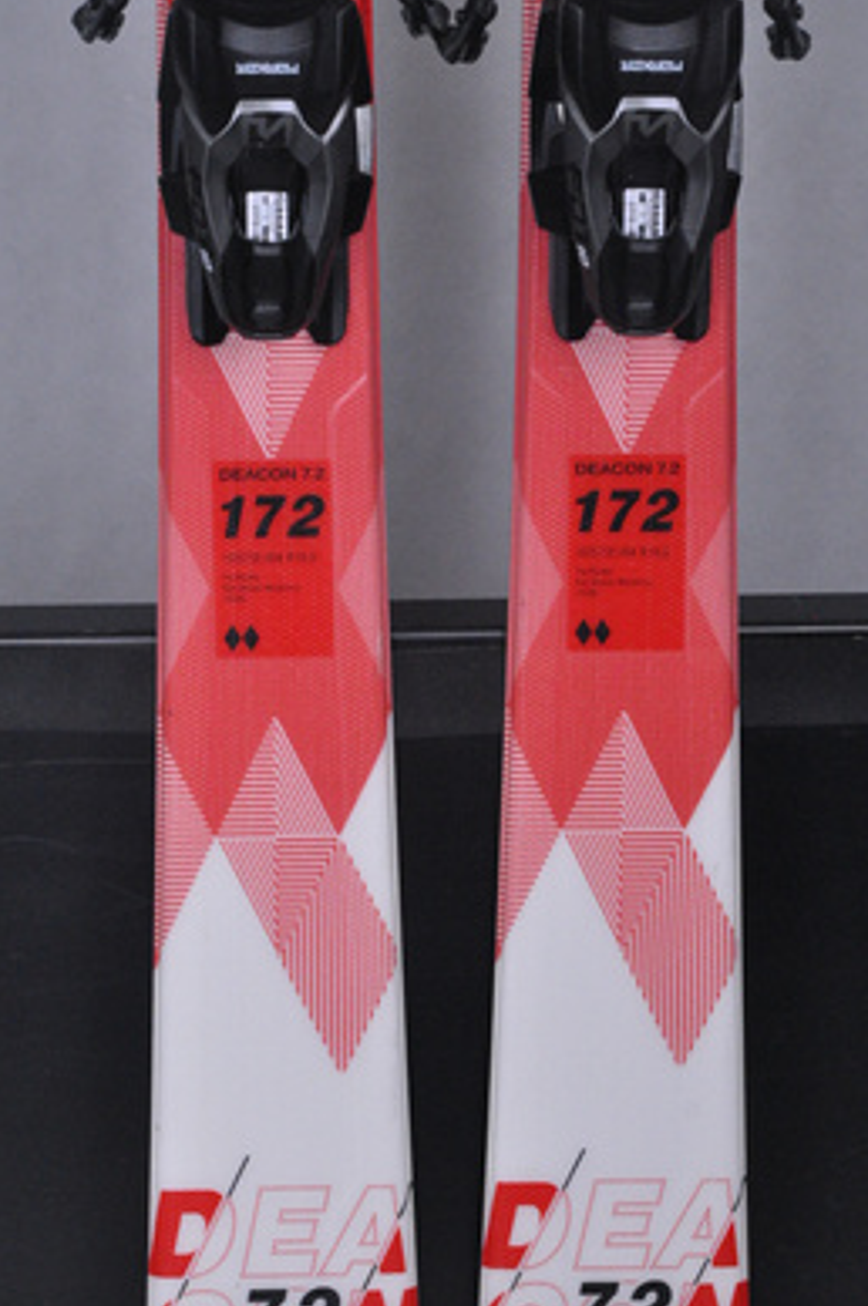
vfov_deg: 15.7
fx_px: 4731
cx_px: 439
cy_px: 730
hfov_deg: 10.5
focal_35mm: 131
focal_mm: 75
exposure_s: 1/125
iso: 3200
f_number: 9.5
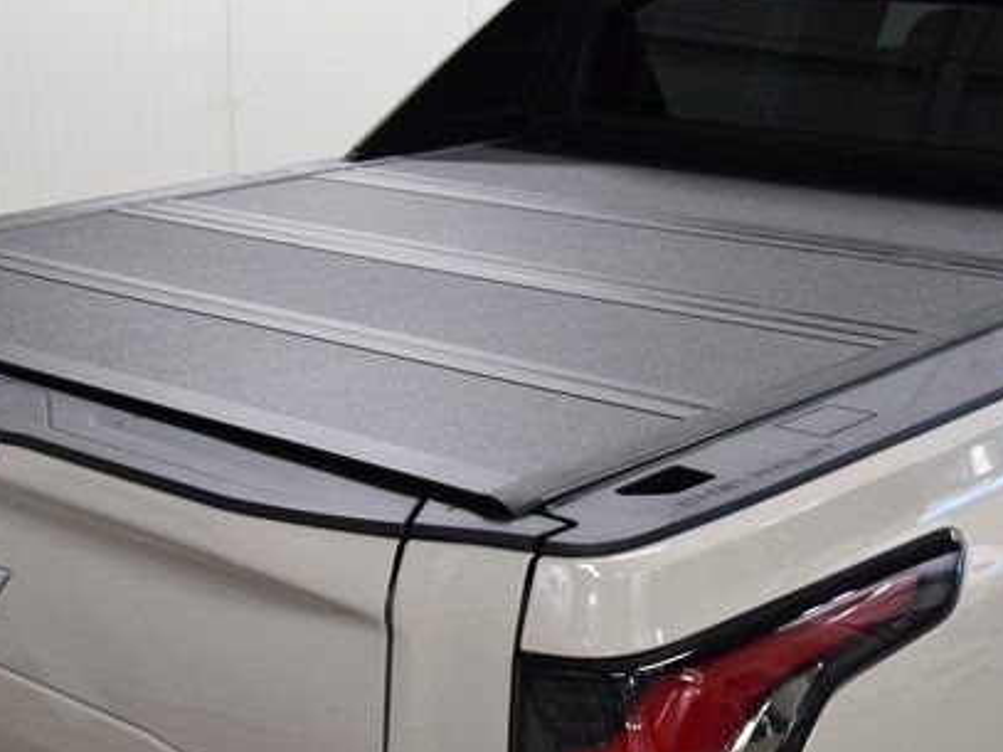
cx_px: 483
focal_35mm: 66
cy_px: 381
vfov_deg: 22.3
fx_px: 1905
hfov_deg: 29.5
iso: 1600
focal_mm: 29
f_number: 6.3
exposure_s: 1/60
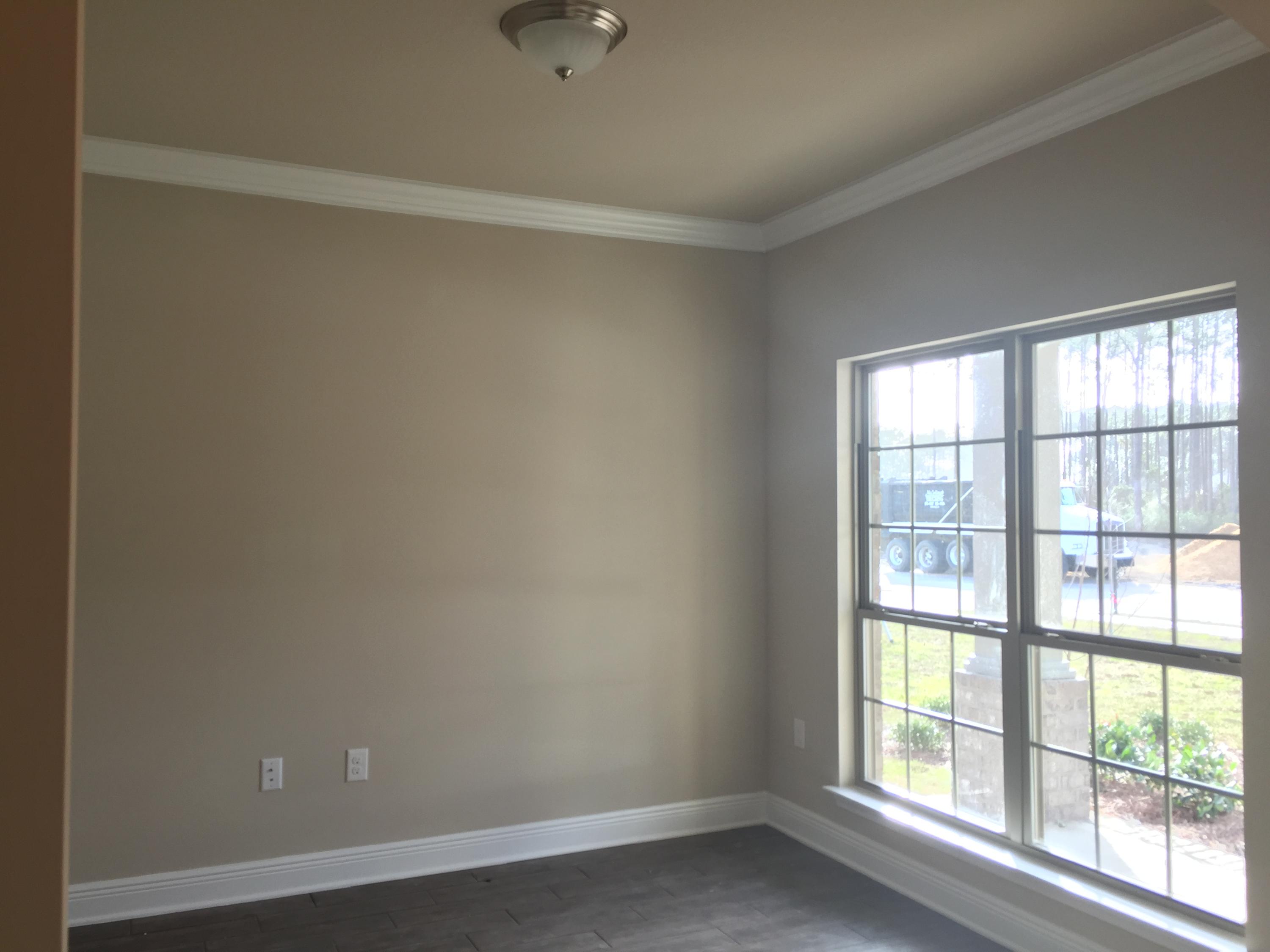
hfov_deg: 61.7
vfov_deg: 48.2
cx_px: 635
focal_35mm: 29
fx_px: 1064
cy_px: 476
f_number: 2.2
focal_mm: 4.15
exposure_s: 1/40
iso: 32
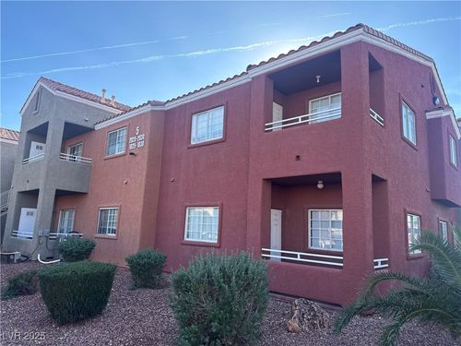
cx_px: 230
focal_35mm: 24
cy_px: 173
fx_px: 320
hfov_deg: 71.6
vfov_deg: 56.8
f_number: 1.78
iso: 80
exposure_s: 1/1112
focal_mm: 6.76
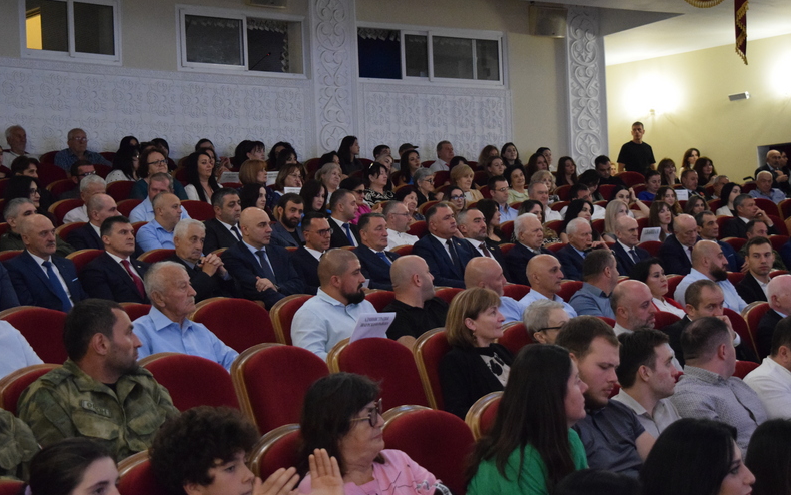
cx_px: 391
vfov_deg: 20.0
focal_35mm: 65
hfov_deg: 31.5
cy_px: 257
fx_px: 1401
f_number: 5
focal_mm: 42
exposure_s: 1/40
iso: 6400
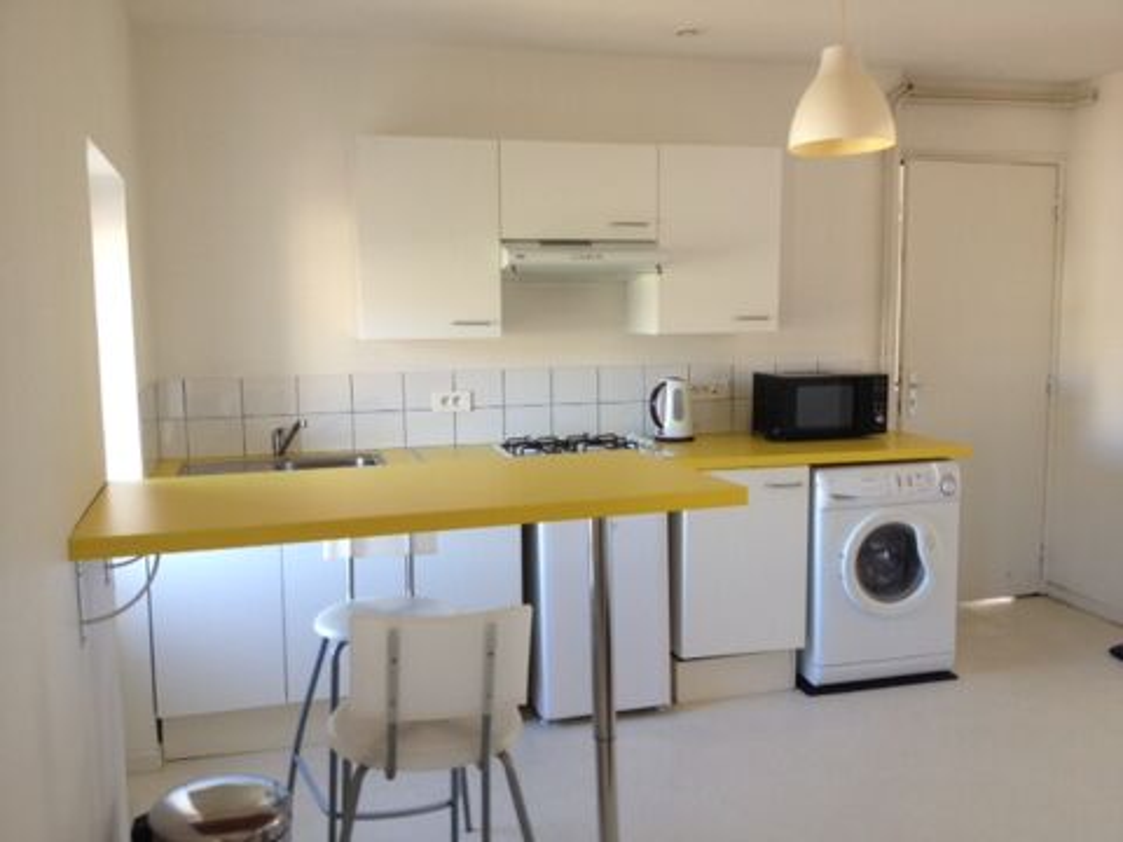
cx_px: 562
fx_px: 1135
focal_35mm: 35
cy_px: 421
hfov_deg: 52.6
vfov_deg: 40.7
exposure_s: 1/24
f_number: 2.4
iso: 50
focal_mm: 4.28
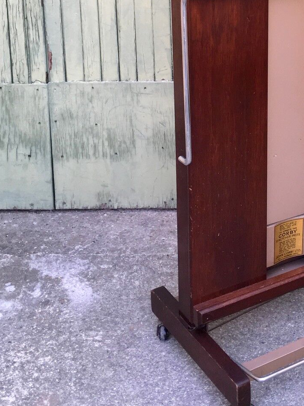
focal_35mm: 61
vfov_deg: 30.1
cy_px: 29
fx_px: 714
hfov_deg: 23.4
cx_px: 276
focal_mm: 4.15
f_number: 2.2
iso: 40
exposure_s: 1/100
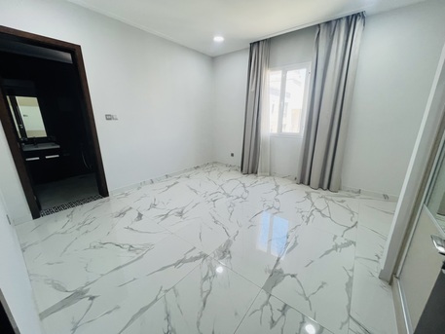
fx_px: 167
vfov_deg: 89.9
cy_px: 167
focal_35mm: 13
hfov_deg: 106.2
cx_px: 222
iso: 100
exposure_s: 1/100
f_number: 1.8
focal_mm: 1.57
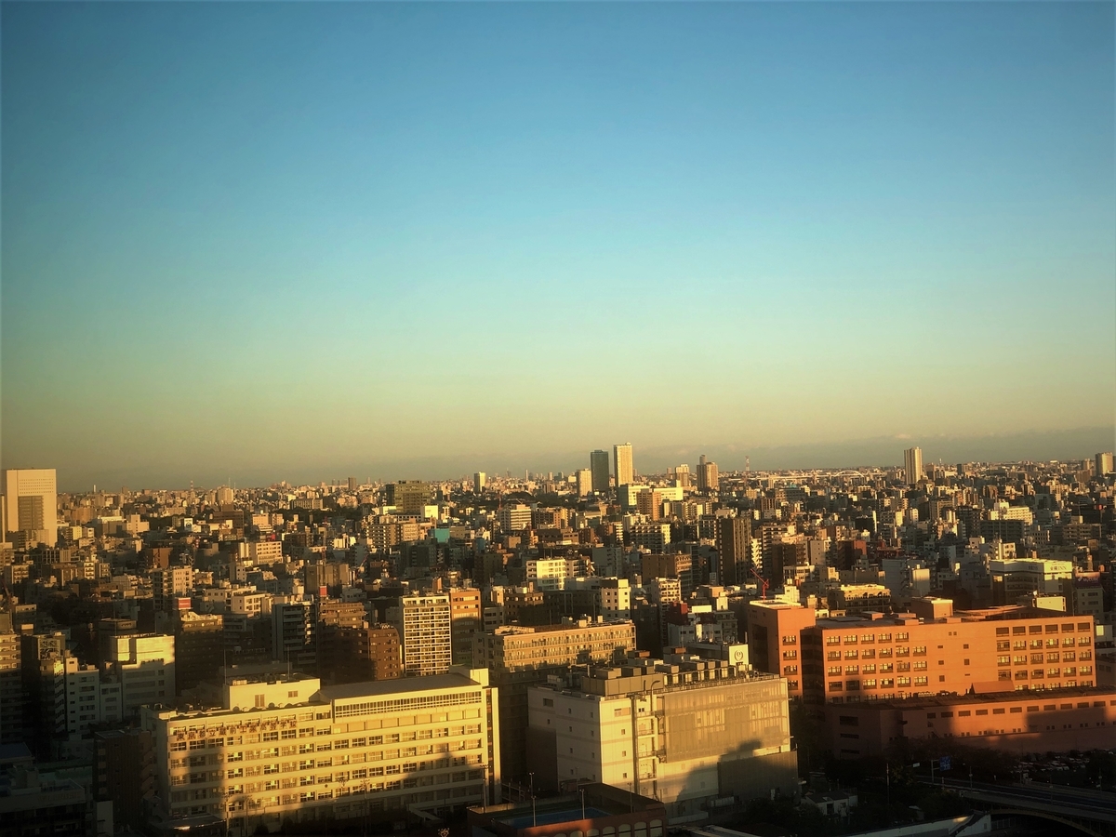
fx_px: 1676
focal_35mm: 52
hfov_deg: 36.8
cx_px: 558
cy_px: 418
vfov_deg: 28.0
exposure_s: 1/184
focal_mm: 6
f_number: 2.4
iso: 16
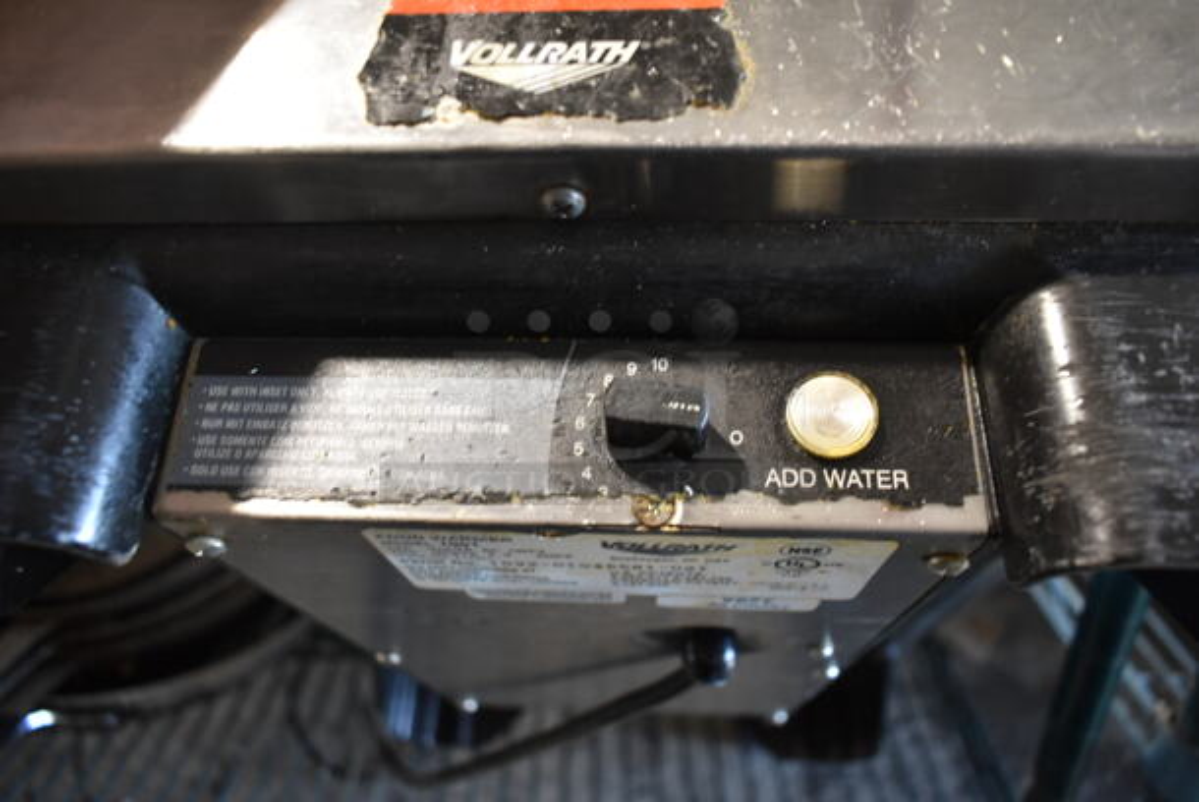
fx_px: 900
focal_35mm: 27
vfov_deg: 48.0
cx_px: 600
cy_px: 401
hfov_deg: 67.3
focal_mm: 18
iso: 1100
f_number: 3.5
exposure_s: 1/30
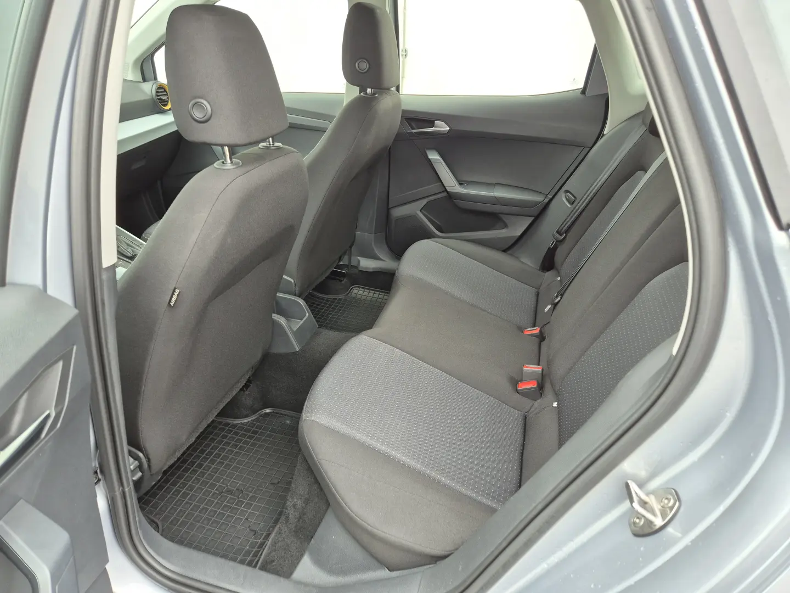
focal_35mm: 23
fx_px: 525
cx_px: 395
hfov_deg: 73.9
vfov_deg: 58.9
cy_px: 296
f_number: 1.8
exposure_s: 1/180
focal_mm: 5.4
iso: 200
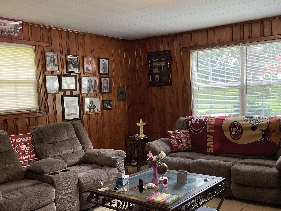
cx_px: 177
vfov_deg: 37.7
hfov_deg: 48.5
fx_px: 308
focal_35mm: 38
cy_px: 115
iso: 40
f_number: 1.8
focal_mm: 3
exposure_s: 1/60
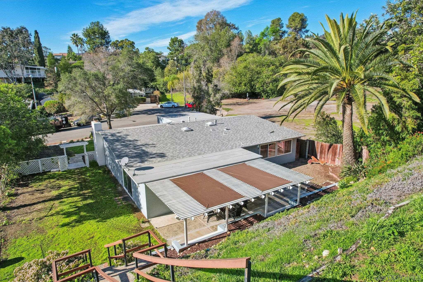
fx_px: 258
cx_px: 212
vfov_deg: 57.2
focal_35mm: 22
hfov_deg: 78.6
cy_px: 141
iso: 100
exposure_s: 1/1500
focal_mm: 8.4
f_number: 2.8
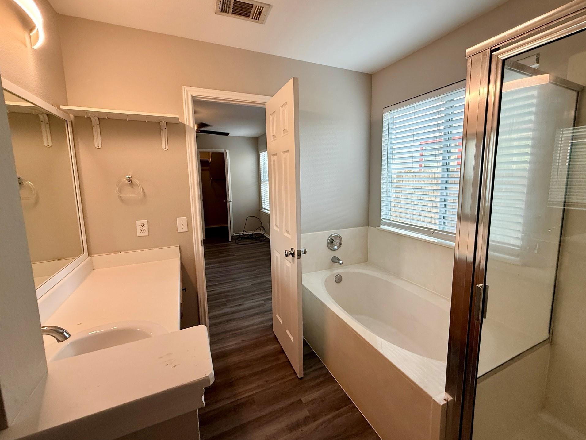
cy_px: 208
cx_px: 299
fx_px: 254
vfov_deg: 81.7
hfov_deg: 98.1
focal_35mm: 15
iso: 160
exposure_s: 1/120
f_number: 2.2
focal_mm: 2.22
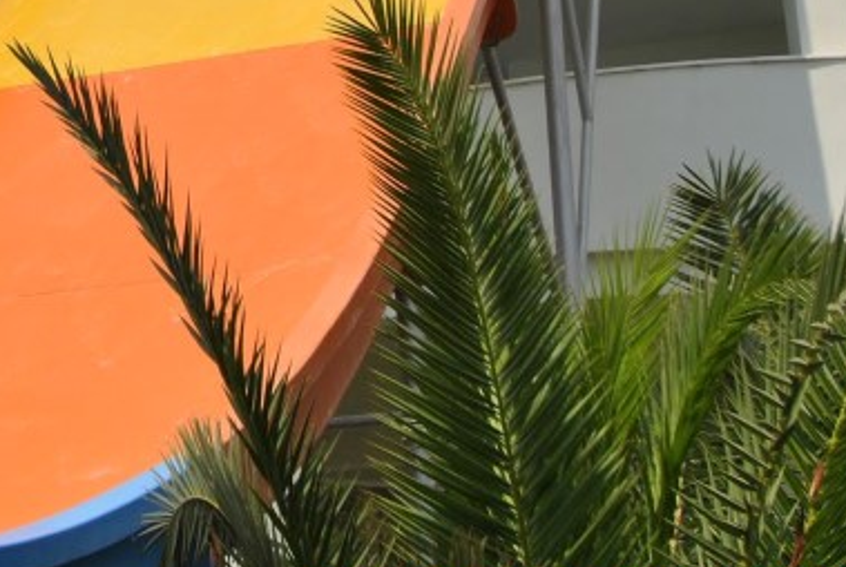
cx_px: -95
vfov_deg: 12.3
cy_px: -118
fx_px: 2565
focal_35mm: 109
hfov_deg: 18.0
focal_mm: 24
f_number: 9
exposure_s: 1/320
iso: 100
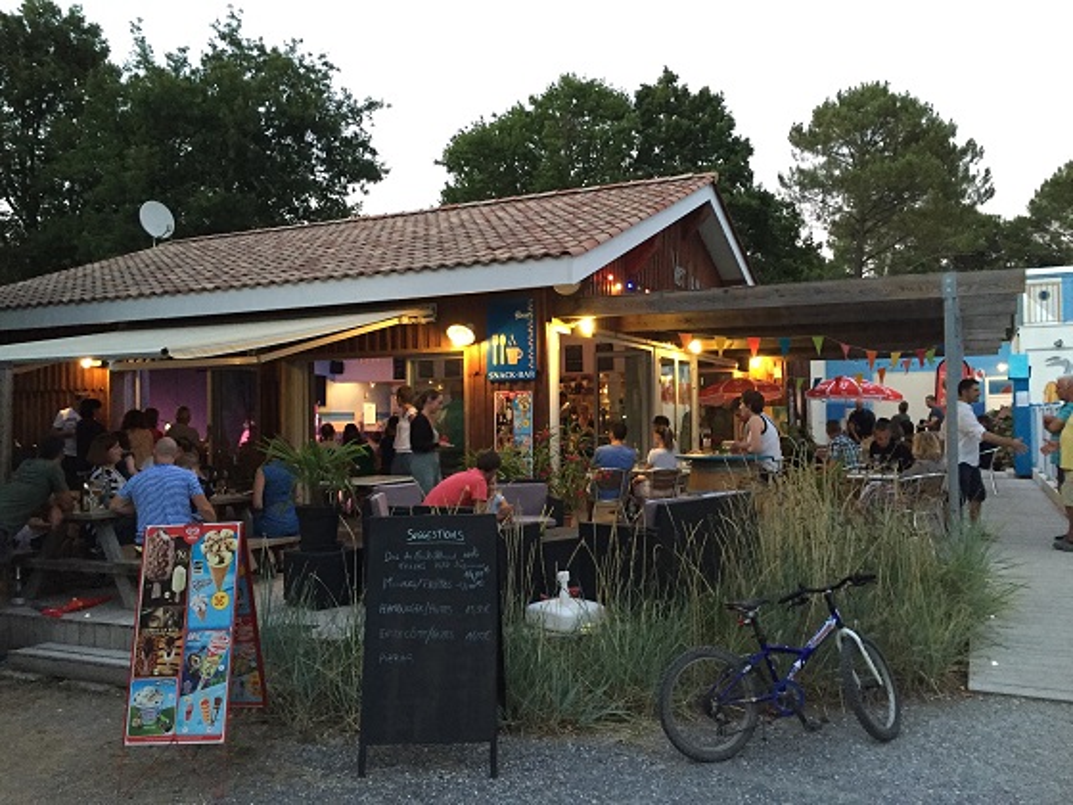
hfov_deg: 61.7
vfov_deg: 48.2
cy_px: 402
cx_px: 536
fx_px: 899
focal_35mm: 29
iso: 250
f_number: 2.2
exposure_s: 1/25
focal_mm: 4.15
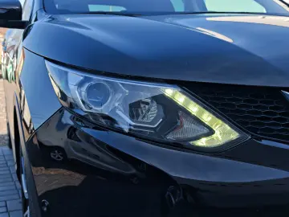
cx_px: 144
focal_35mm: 48
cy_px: 108
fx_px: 401
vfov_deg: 30.3
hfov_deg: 39.7
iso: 50
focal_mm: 6.83
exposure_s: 1/1700
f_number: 2
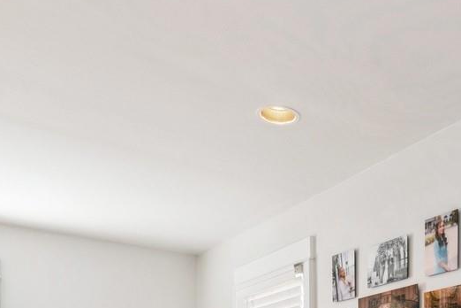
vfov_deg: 24.8
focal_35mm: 46
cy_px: 418
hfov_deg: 41.4
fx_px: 589
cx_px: 349
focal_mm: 15
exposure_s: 1/15
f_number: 14
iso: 640
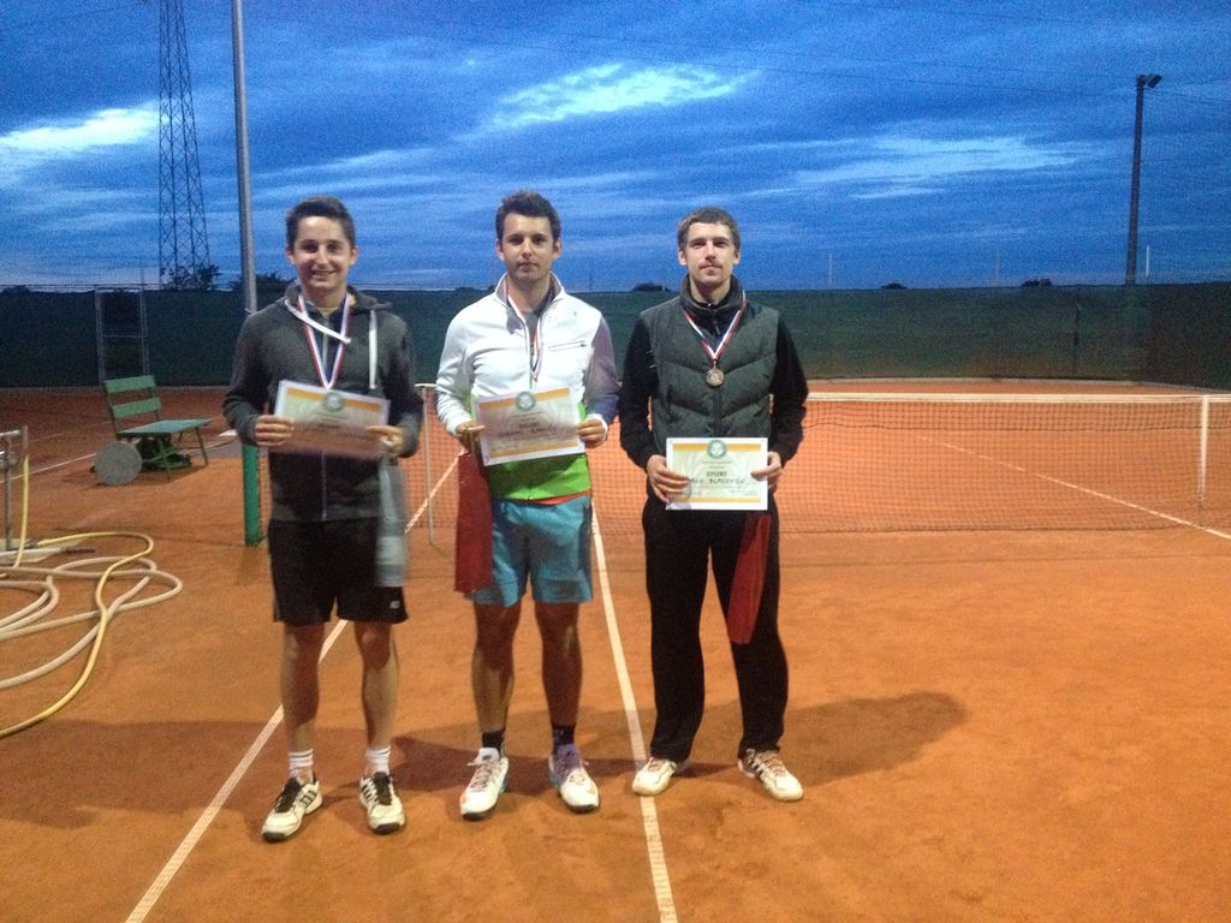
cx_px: 616
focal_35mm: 35
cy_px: 462
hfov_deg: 52.6
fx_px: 1245
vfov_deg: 40.7
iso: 640
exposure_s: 1/17
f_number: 2.4
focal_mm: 4.28
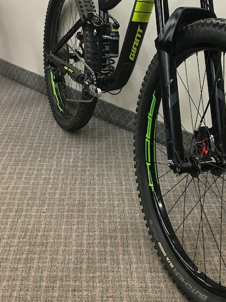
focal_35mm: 47
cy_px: 81
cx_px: 175
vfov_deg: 39.5
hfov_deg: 30.2
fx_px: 409
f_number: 2.2
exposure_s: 1/30
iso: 100
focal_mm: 4.15
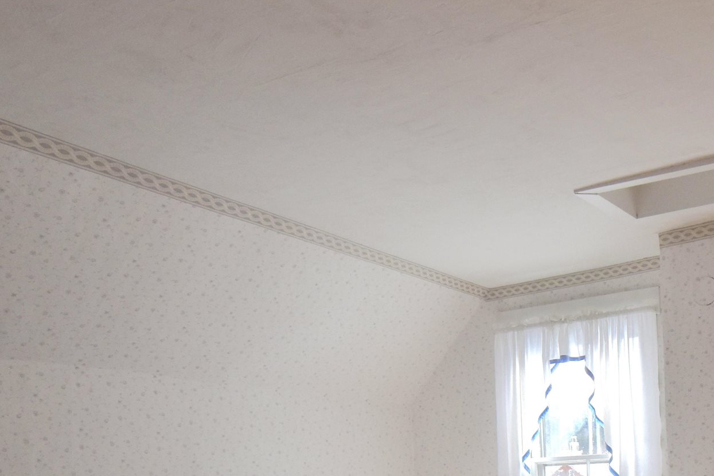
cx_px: 568
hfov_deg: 49.0
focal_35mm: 37
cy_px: 517
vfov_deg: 32.0
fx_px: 734
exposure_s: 1/250
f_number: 10
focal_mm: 10
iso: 400
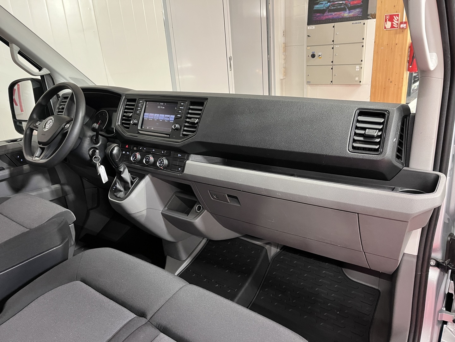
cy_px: 171
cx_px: 228
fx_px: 342
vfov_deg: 53.1
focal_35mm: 26
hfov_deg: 67.3
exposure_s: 1/60
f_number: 1.6
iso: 400
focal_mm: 5.1
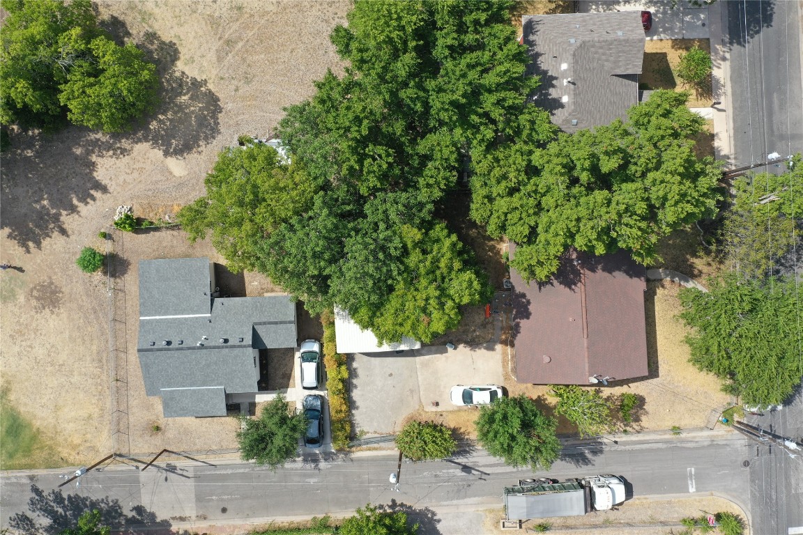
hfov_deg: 65.5
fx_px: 625
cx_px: 402
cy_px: 268
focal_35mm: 28
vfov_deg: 46.4
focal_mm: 10.26
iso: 100
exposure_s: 1/320
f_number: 5.6
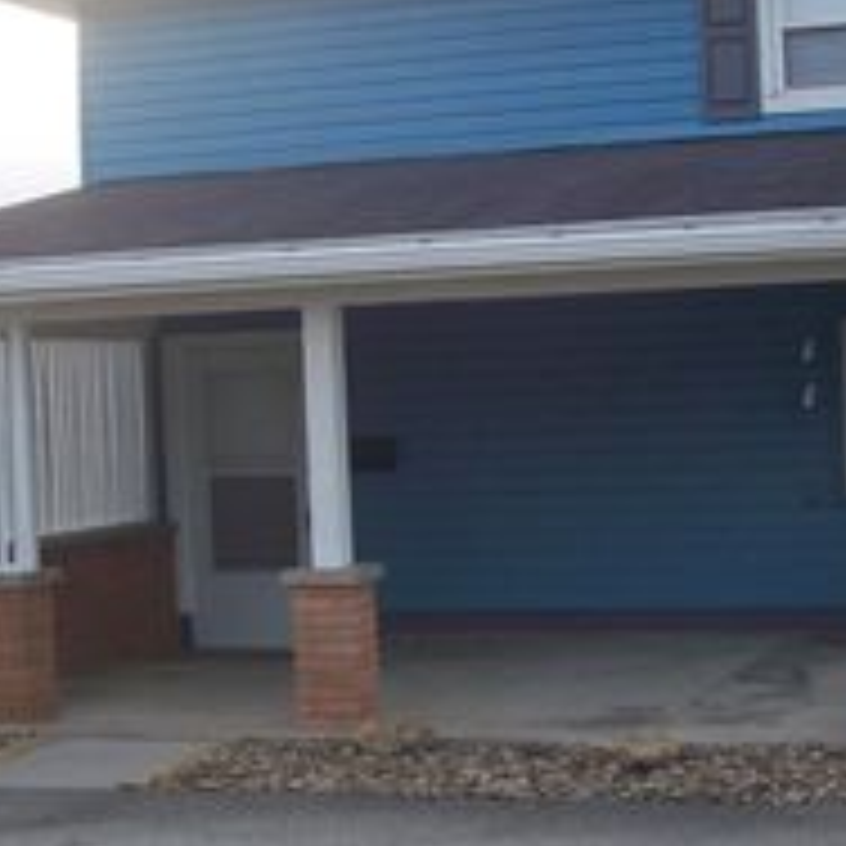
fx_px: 2212
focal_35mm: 80
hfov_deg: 21.6
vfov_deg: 21.7
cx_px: 513
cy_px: 434
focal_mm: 5.6
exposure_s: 1/250
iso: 80
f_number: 2.7
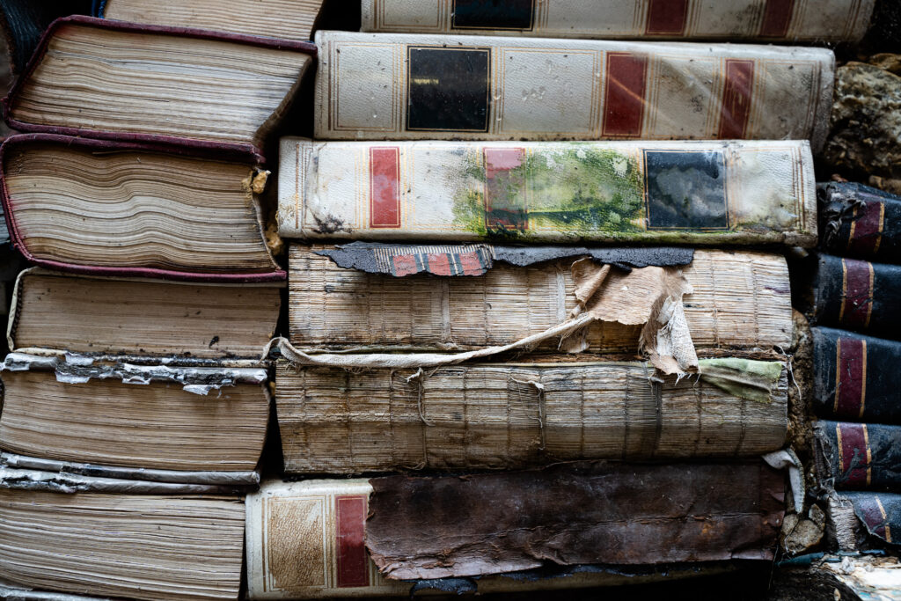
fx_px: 976
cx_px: 450
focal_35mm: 39
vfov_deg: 34.2
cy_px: 300
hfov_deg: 49.5
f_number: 4.5
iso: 800
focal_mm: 39
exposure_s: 1/80
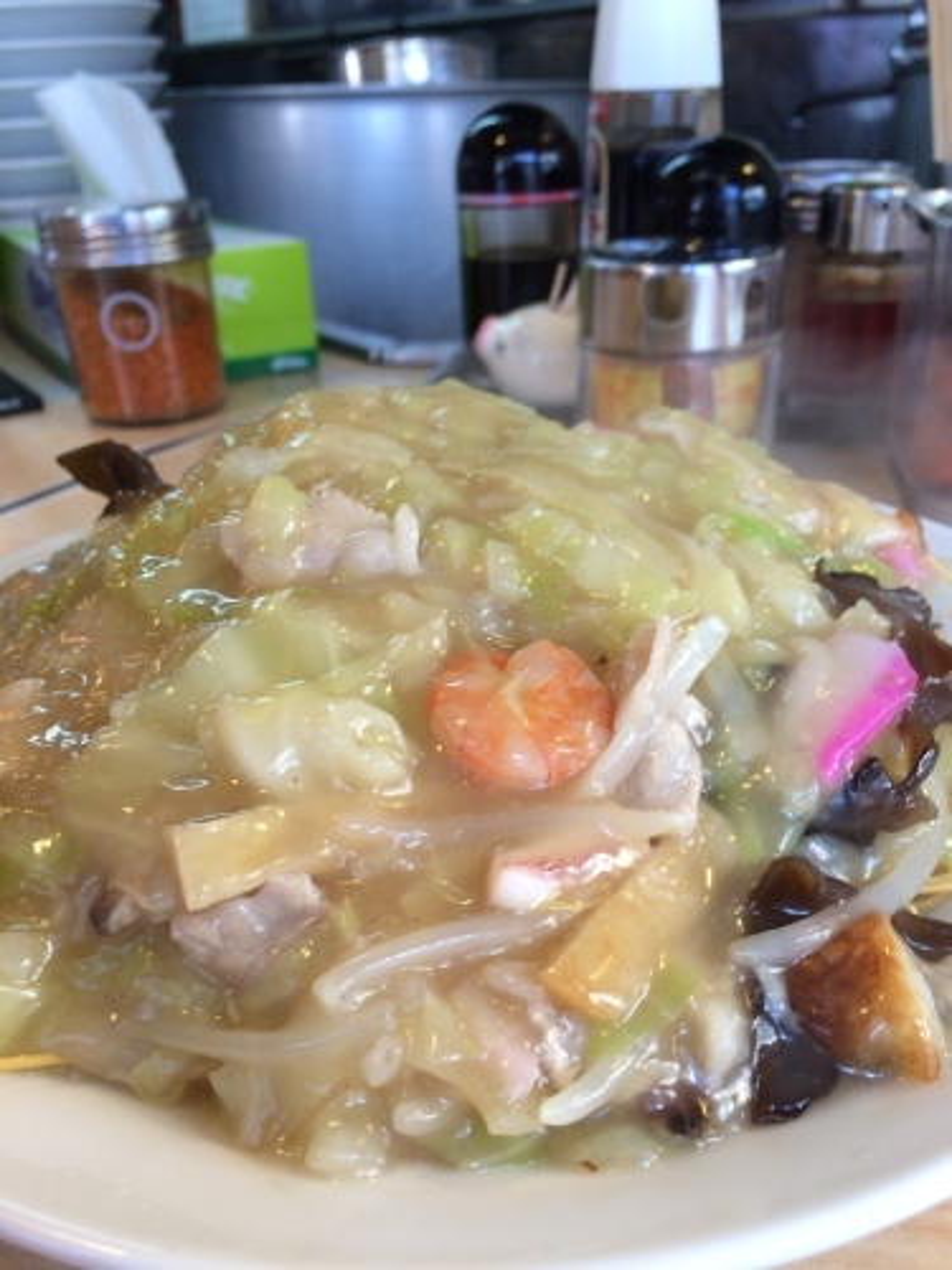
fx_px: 1063
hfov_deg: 48.2
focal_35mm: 29
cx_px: 476
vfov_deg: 61.7
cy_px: 635
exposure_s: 1/30
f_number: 2.2
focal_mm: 4.15
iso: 50
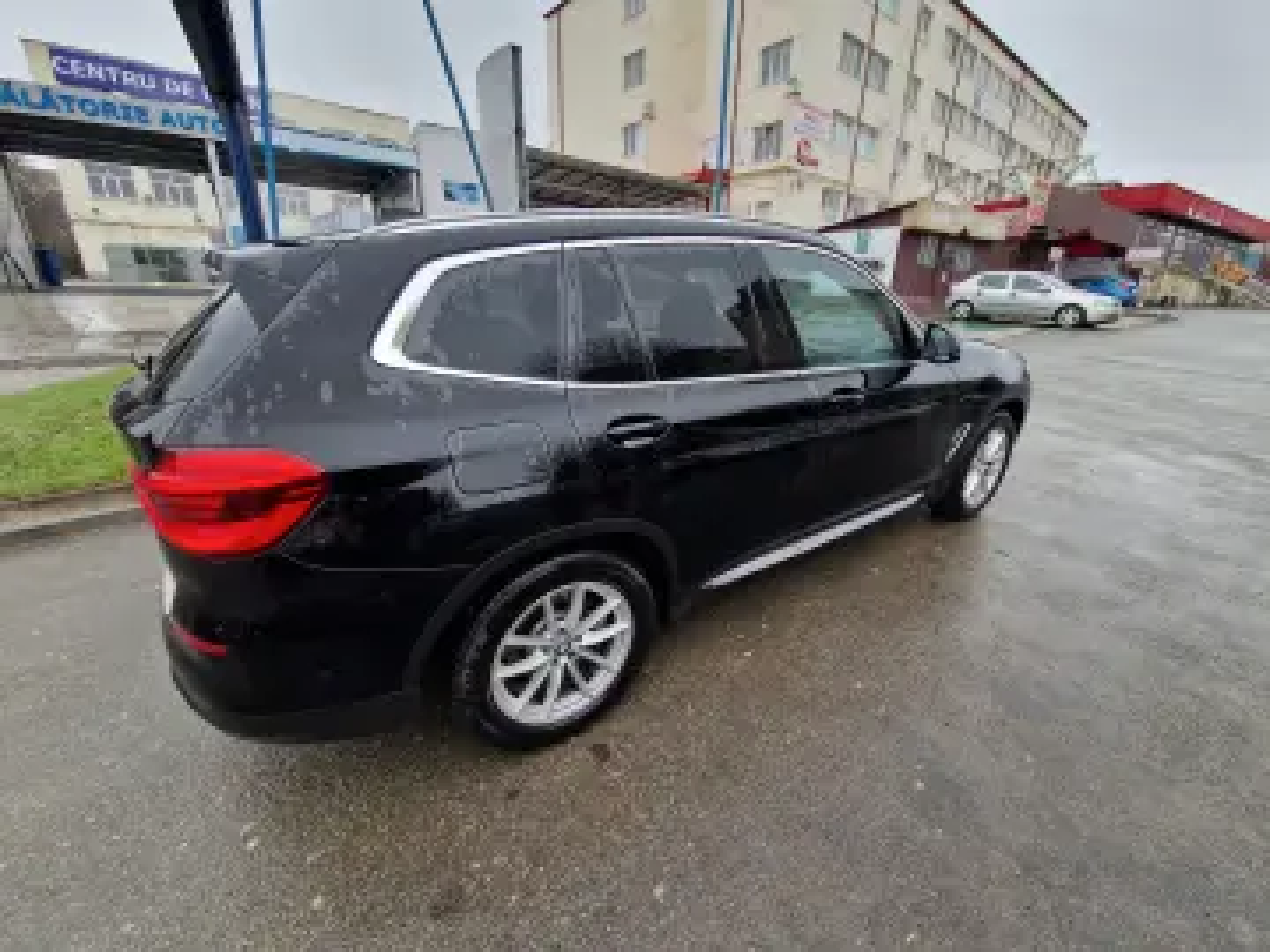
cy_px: 476
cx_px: 635
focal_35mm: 13
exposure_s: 1/100
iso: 64
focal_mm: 2.2
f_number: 2.2
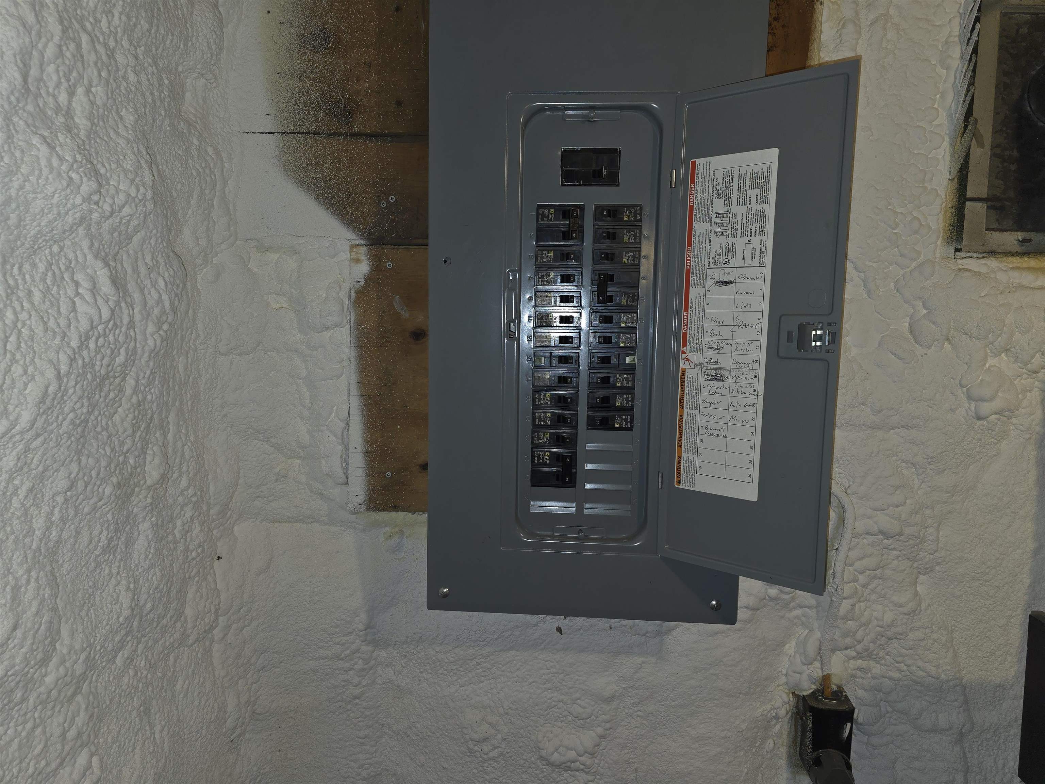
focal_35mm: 23
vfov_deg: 58.9
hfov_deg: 73.9
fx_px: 694
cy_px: 392
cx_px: 522
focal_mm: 6.3
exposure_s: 1/60
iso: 100
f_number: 1.7
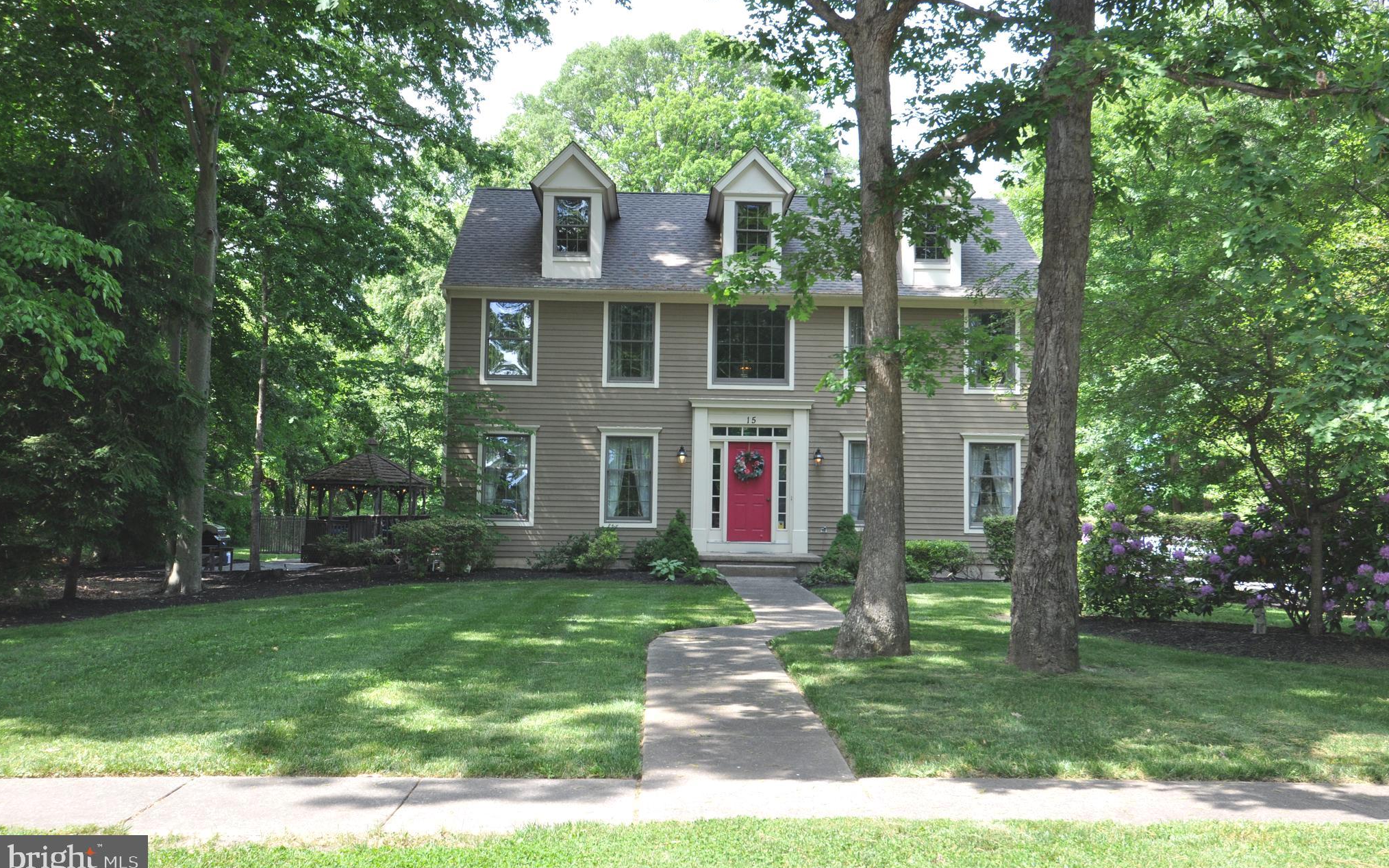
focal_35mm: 37
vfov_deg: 34.4
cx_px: 698
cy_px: 419
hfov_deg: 52.7
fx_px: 1401
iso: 250
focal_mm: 24
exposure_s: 1/180
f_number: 6.7
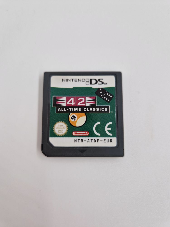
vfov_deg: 73.9
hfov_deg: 58.9
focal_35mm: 23
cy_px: 114
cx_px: 85
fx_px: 151
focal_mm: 5.4
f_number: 1.8
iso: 80
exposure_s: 1/100
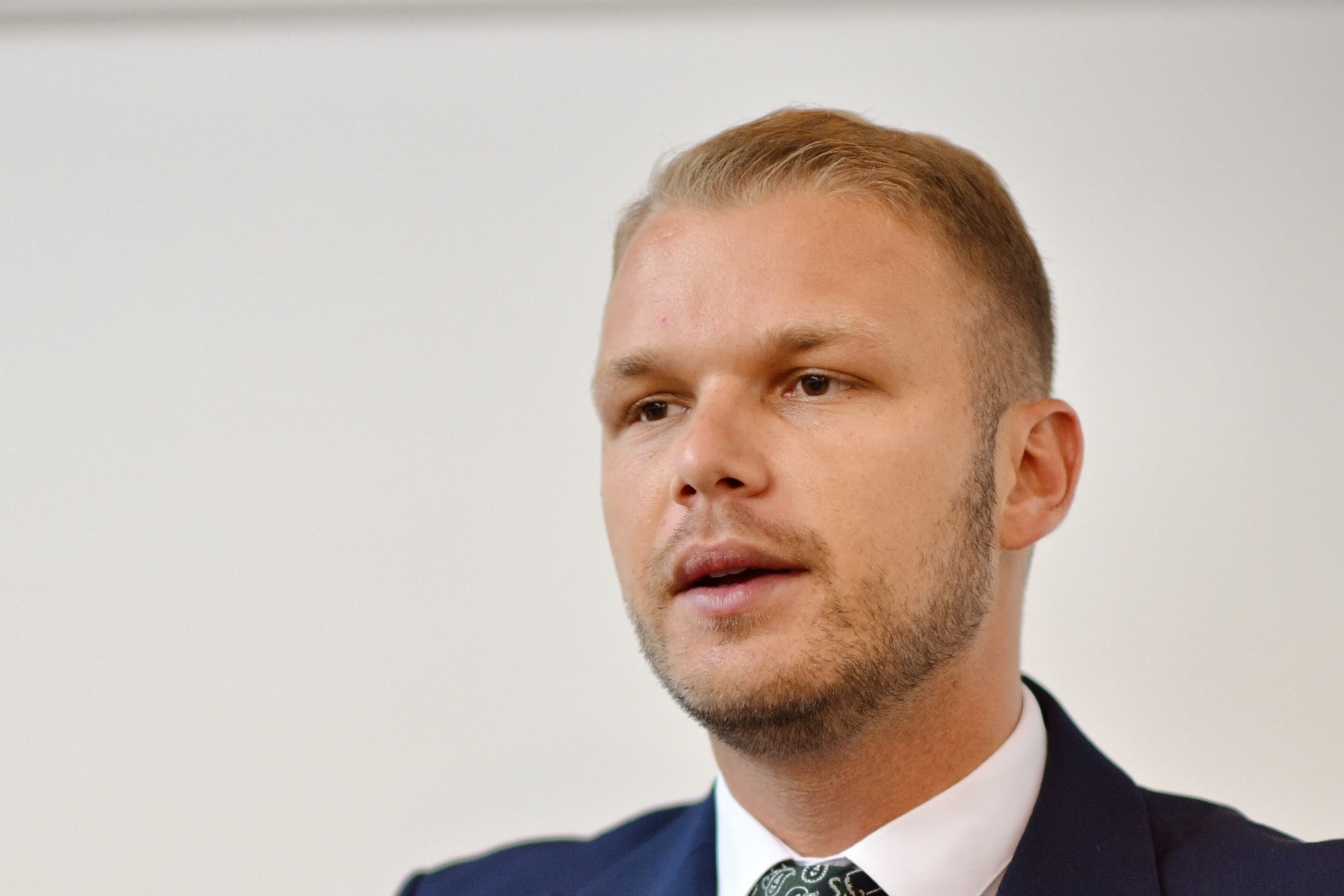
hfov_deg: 11.1
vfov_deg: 7.4
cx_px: 499
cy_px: 888
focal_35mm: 185
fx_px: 6905
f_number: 1.6
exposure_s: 1/250
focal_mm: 85
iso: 1250
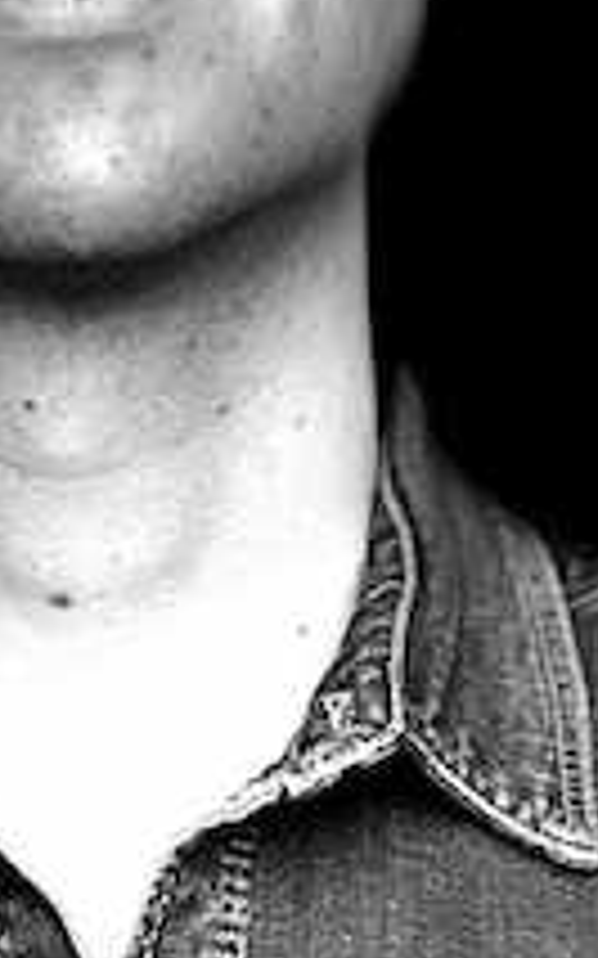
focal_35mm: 207
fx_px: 5401
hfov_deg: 6.3
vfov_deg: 10.1
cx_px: 85
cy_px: 648
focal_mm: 6
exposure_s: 1/122
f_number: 2
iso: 80
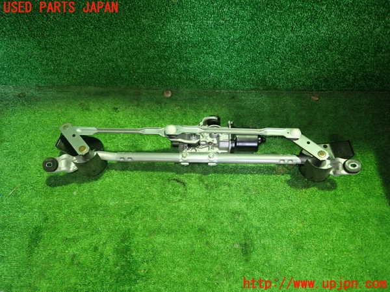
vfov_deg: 54.9
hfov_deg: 69.4
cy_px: 146
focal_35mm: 25
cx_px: 195
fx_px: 282
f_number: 2
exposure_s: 1/30
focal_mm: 4.5
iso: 640
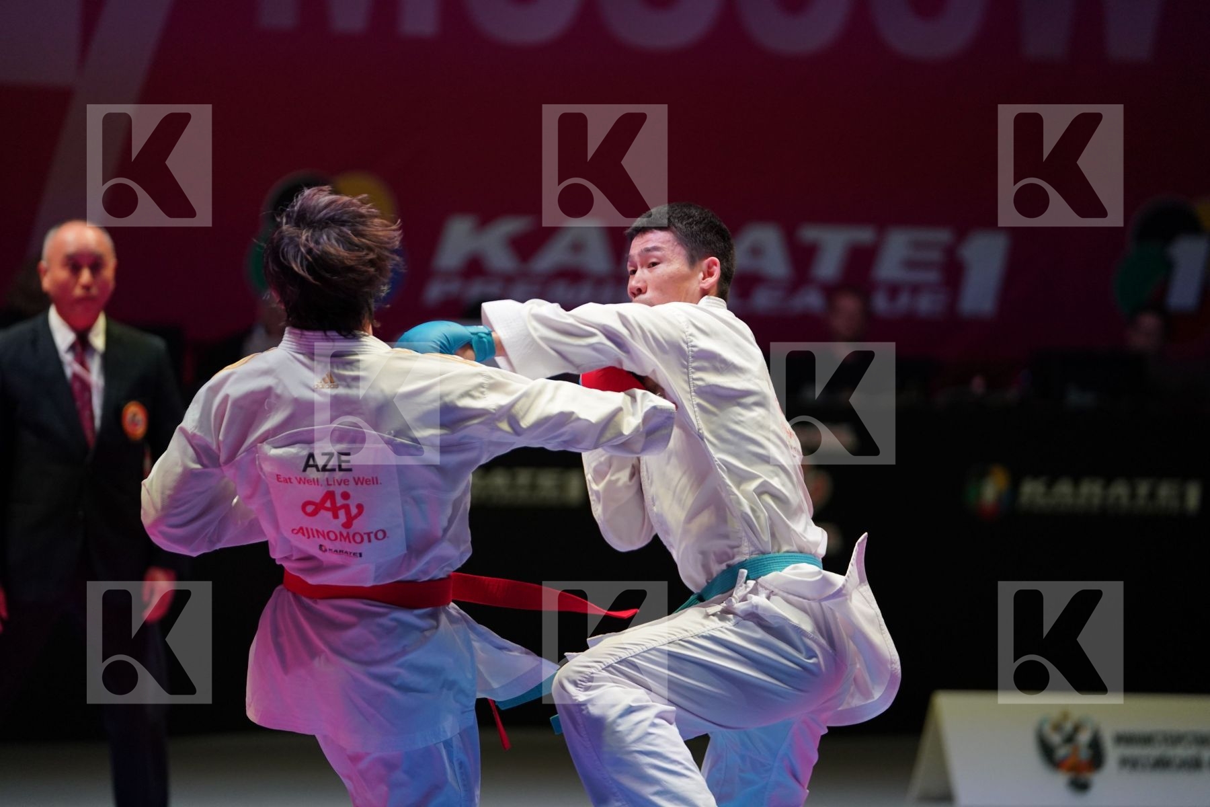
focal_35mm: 165
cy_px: 404
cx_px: 605
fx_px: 5545
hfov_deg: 12.5
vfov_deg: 8.3
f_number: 2.8
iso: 2000
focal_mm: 165
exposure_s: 1/1000
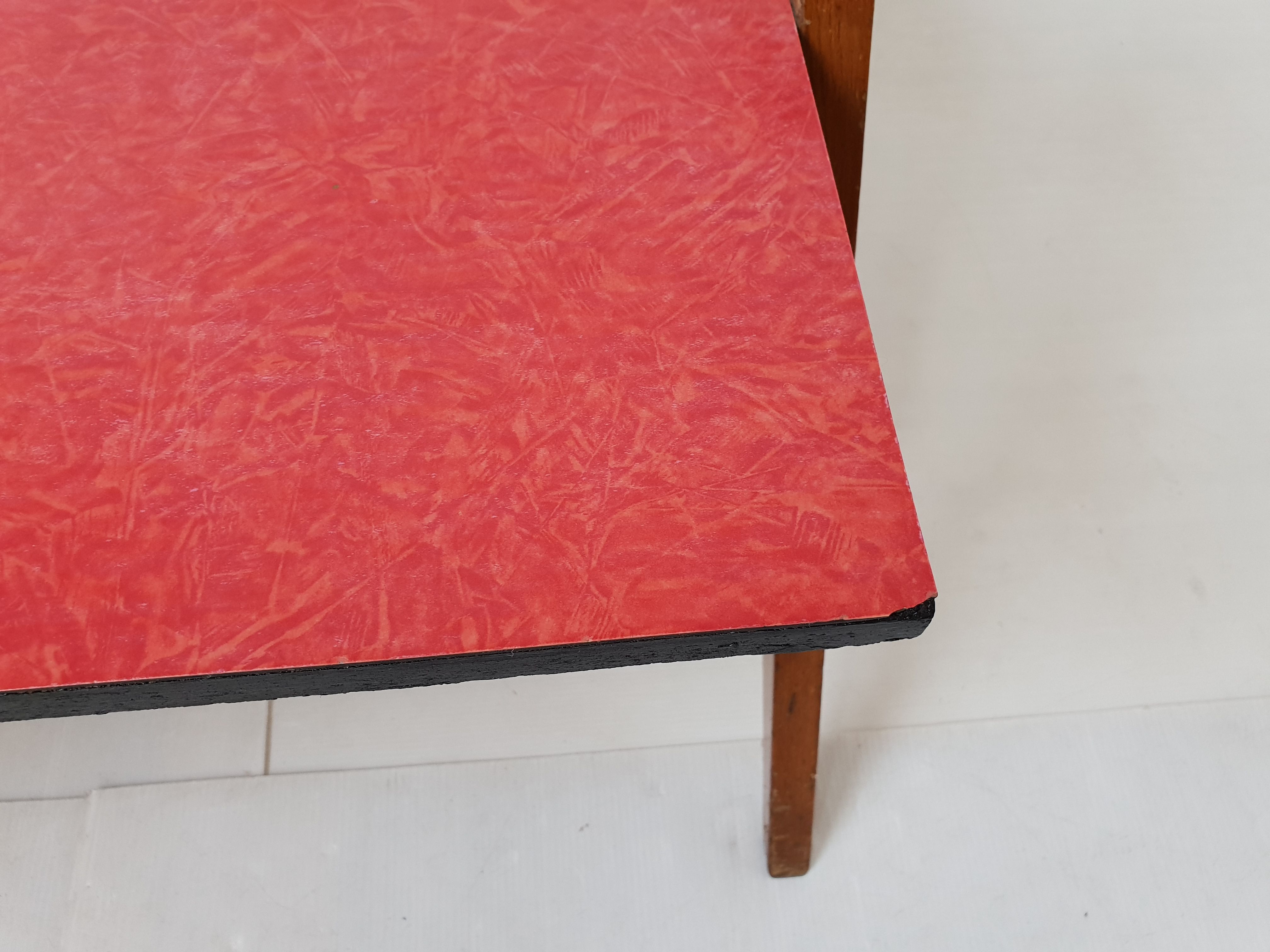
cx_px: 635
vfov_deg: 53.1
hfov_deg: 67.3
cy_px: 476
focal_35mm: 26
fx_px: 954
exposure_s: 1/50
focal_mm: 4.3
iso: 200
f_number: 2.4
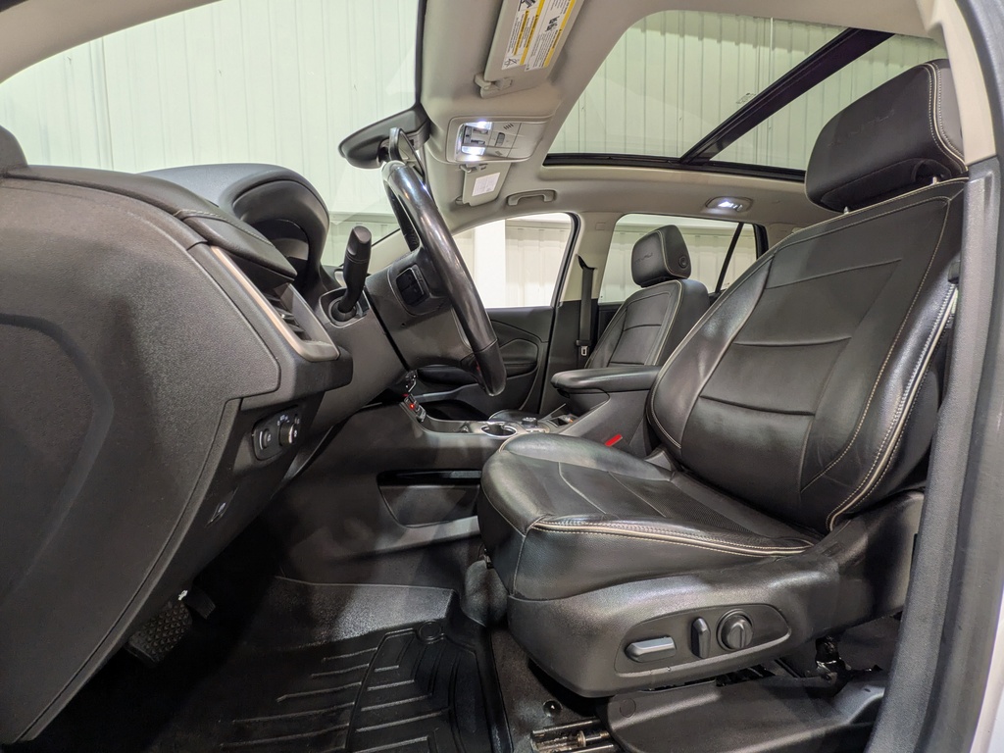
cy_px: 376
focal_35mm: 14
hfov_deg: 102.1
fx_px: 406
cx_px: 502
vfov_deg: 85.7
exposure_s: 1/24
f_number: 2.2
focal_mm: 1.83
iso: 61
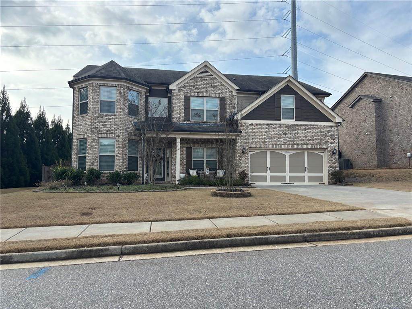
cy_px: 154
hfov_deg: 67.3
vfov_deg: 53.1
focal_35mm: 26
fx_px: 309
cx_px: 206
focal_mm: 5.96
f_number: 1.6
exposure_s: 1/1667
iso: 50
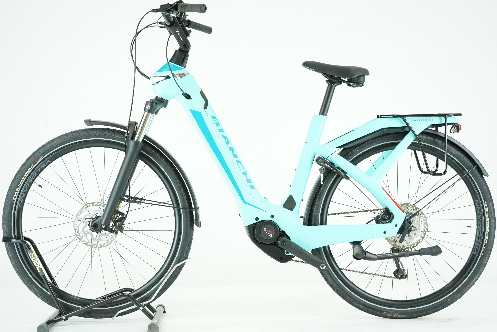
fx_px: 814
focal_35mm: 59
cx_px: 248
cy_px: 166
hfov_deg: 33.9
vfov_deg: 23.0
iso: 2500
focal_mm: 59
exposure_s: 1/200
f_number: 5
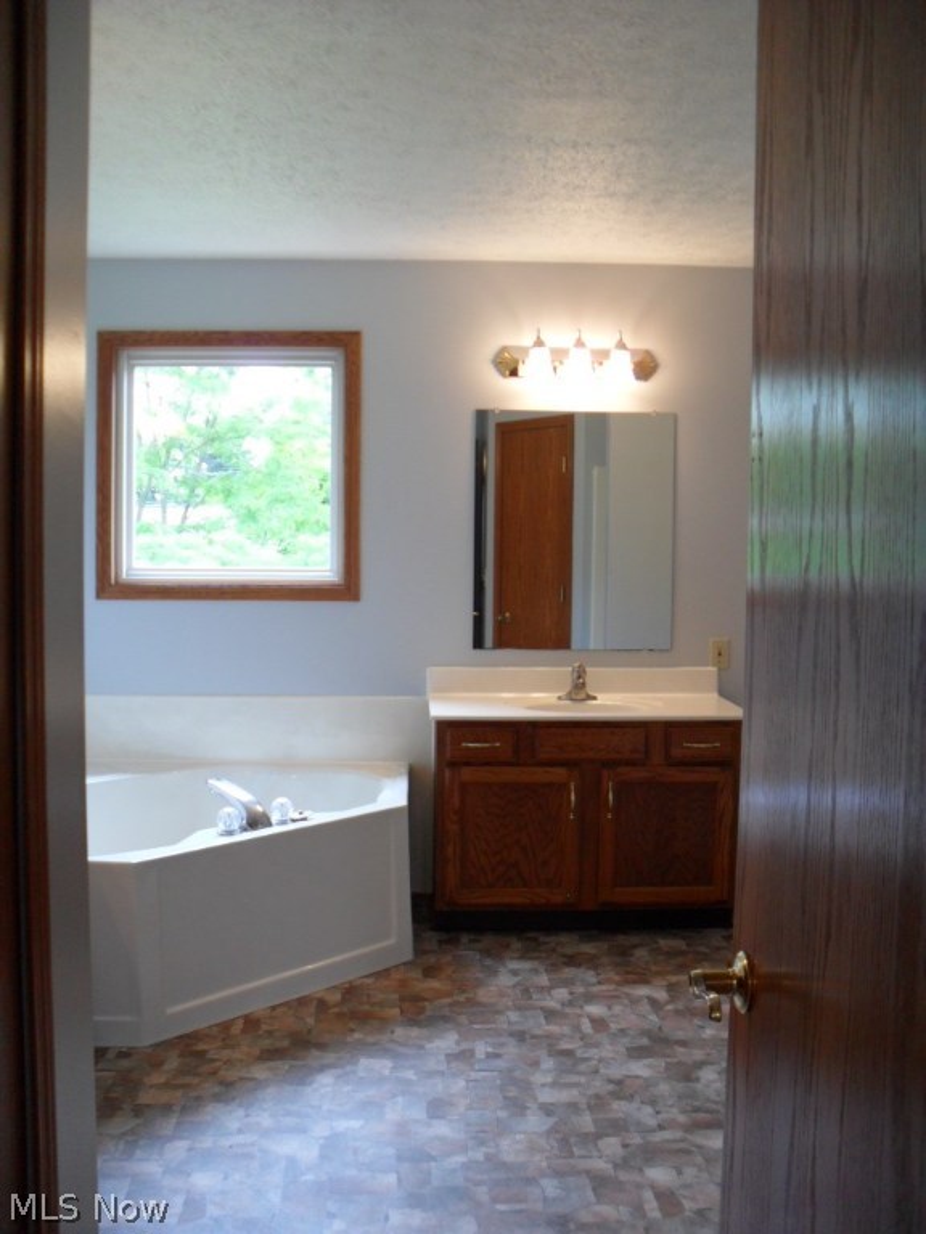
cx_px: 463
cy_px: 617
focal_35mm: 35
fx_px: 1248
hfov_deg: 40.7
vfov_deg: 52.6
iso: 120
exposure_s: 1/45
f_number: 3
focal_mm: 6.3
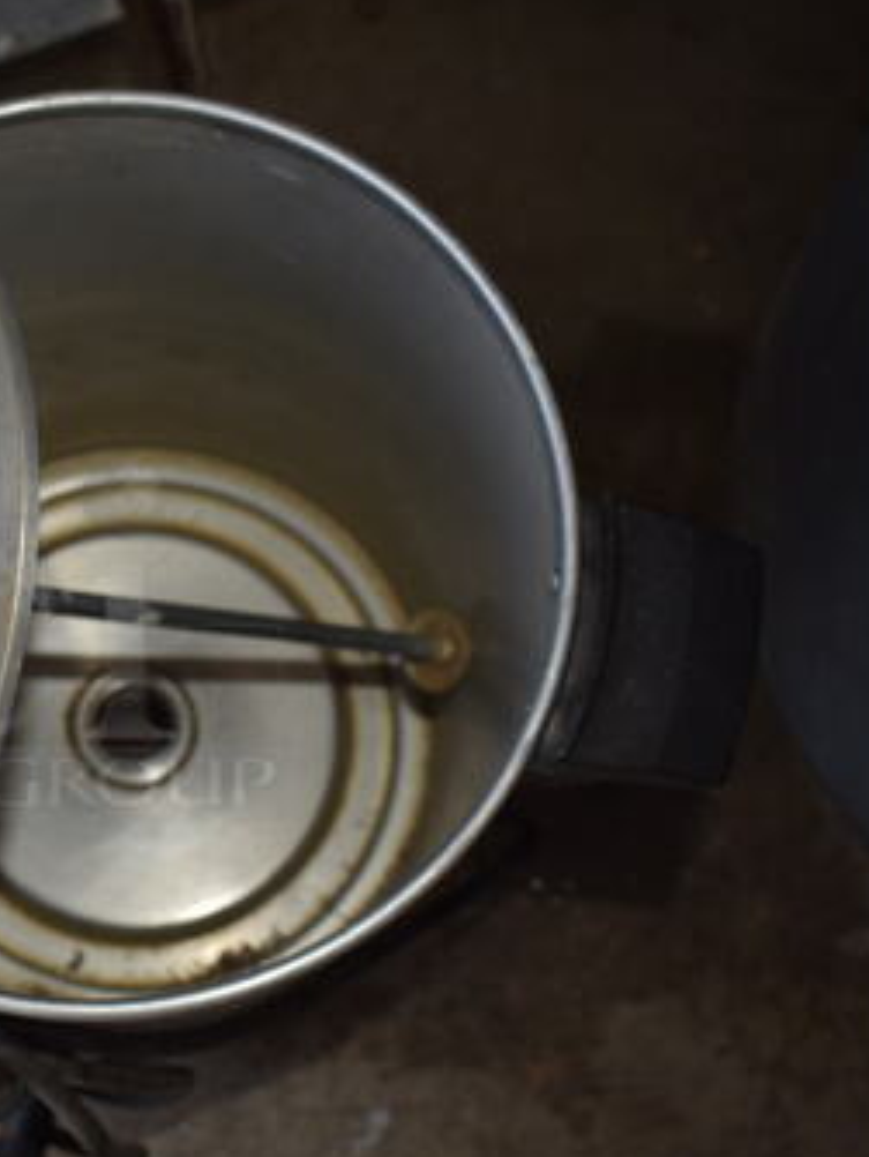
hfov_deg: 23.7
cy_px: 637
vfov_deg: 33.2
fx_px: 1939
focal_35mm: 58
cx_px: -80
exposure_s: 1/200
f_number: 5
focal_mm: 22
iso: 200
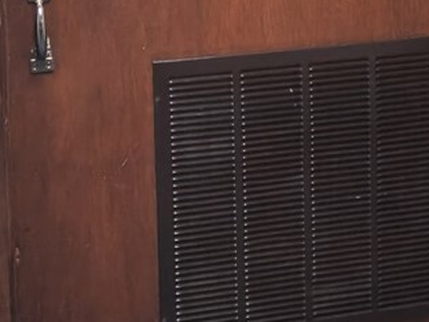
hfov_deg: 16.6
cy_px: -171
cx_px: 349
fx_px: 1462
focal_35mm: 118
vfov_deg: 12.0
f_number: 1.8
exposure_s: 1/40
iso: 200
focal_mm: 5.4
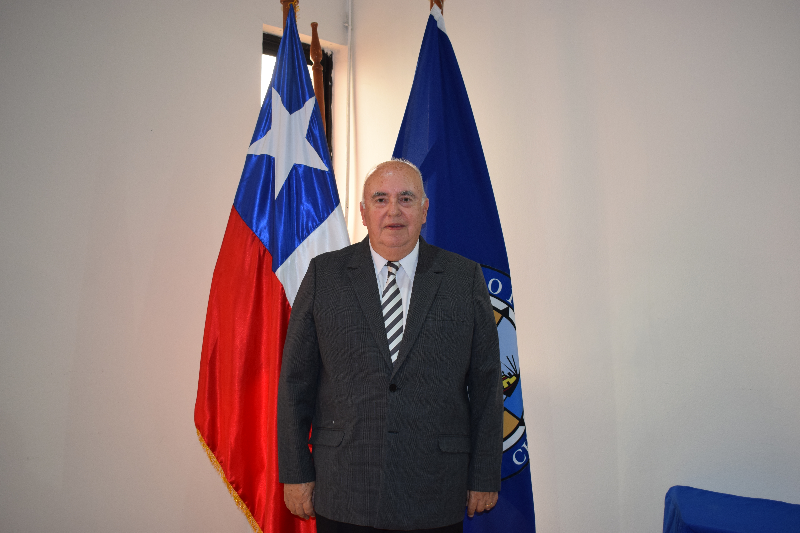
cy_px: 266
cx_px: 400
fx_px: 800
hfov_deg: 53.1
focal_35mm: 36
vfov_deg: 36.9
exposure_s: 1/100
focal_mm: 24
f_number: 5
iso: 800
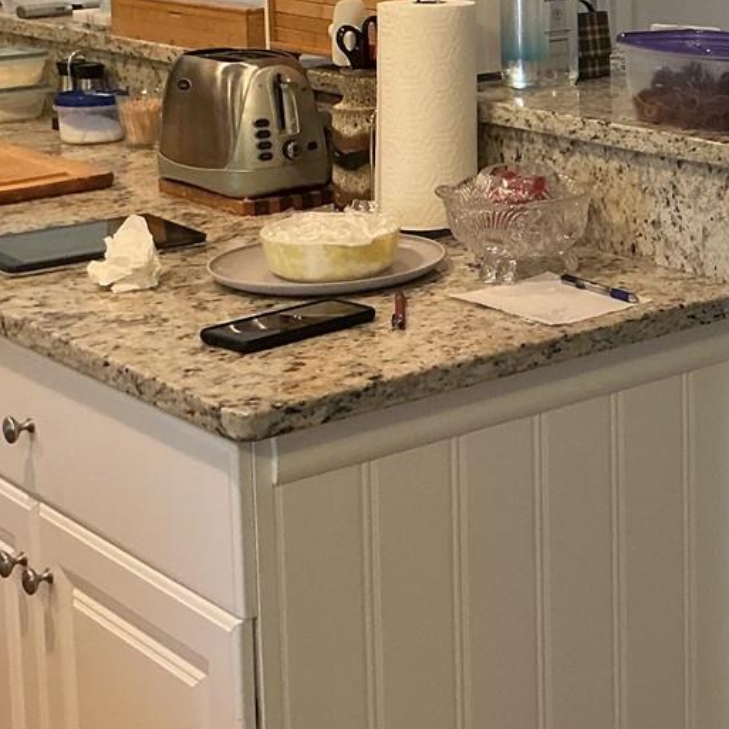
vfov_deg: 21.1
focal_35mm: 80
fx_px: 1906
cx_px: 826
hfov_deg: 20.5
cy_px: 50
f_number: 1.8
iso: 125
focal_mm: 3
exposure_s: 1/60
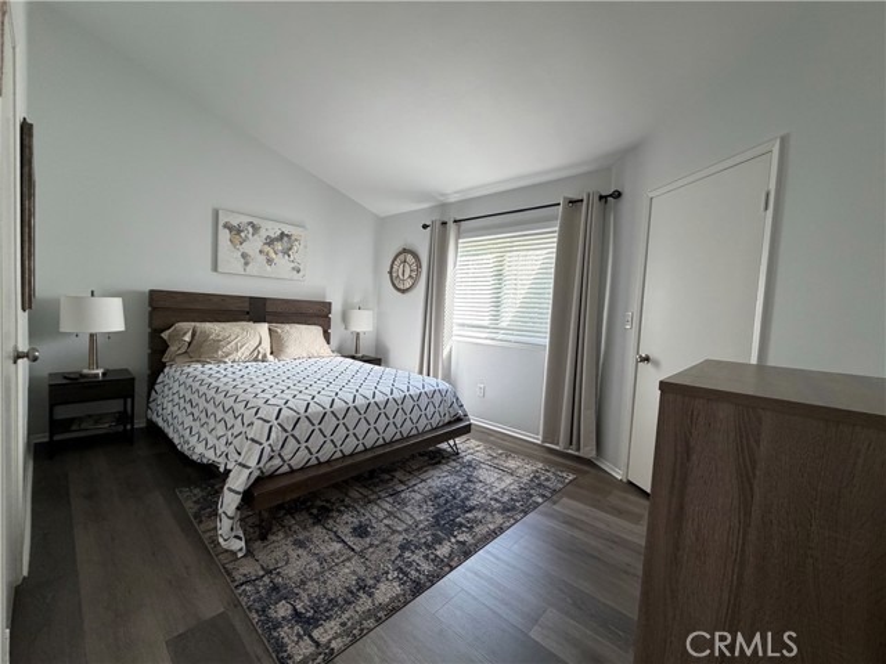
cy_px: 332
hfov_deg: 102.1
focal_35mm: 14
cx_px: 443
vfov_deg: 85.7
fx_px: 358
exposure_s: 1/120
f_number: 2.2
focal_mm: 2.22
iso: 320
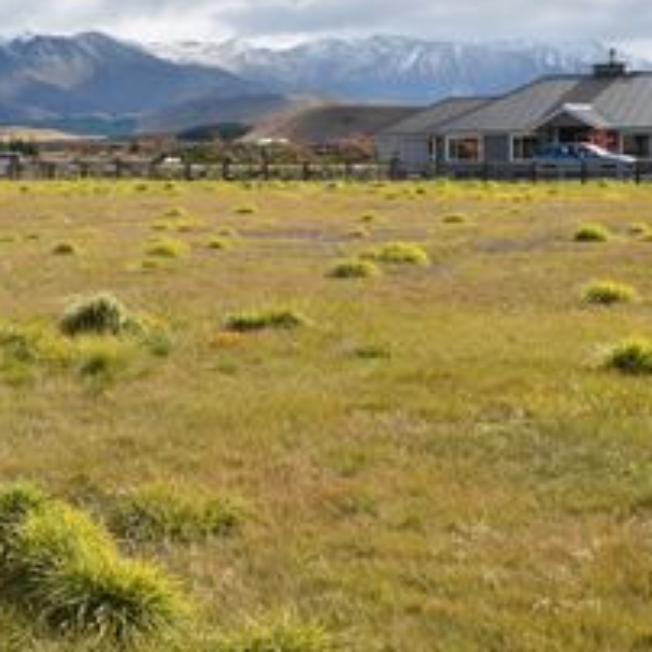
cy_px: 150
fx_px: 1513
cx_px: -3
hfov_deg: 23.3
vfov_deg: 24.0
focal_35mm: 71
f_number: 13
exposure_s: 1/200
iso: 100
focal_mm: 24
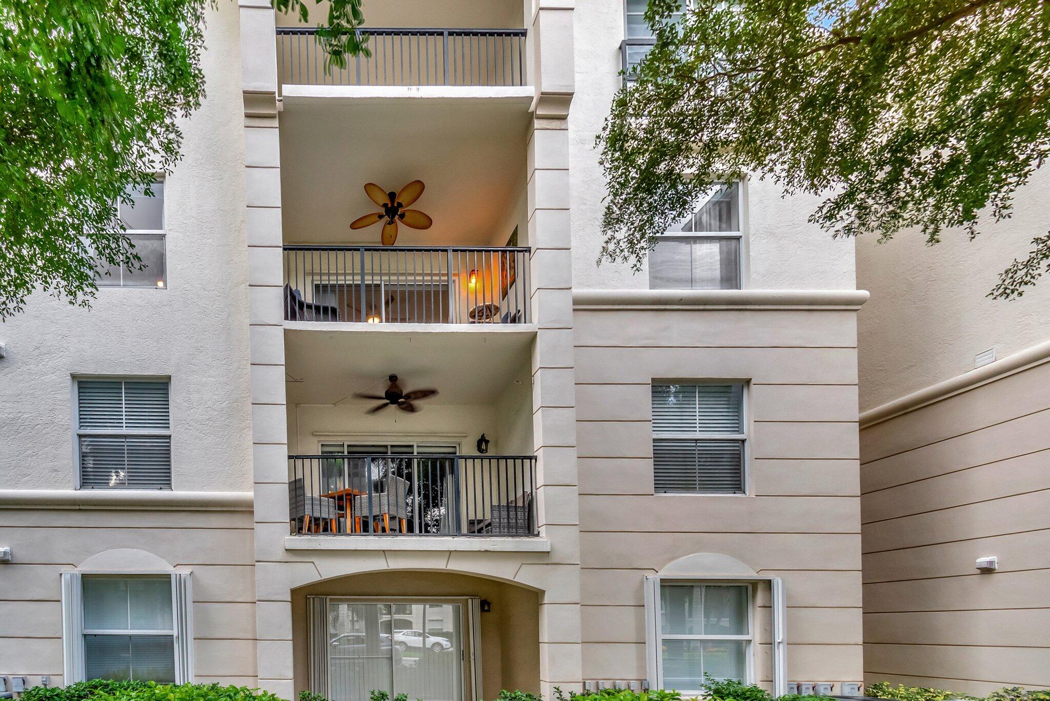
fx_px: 438
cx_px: 525
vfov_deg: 77.3
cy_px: 350
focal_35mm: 15
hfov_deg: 100.4
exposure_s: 1/200
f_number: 8
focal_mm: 10
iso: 1000
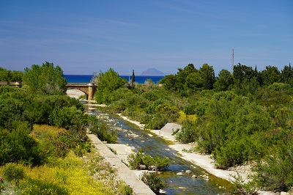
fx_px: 854
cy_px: 98
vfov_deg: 13.0
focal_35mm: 105
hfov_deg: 19.5
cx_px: 146
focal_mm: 105
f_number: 6.3
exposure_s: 1/200
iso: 100
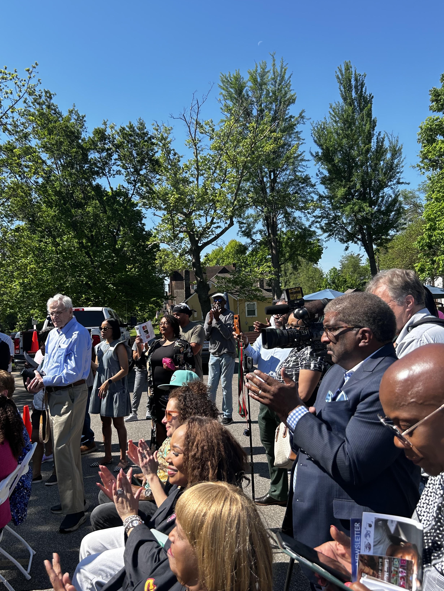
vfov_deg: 56.8
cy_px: 292
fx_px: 547
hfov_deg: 44.0
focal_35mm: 32
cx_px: 183
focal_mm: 5.7
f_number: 1.5
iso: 50
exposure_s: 1/2165
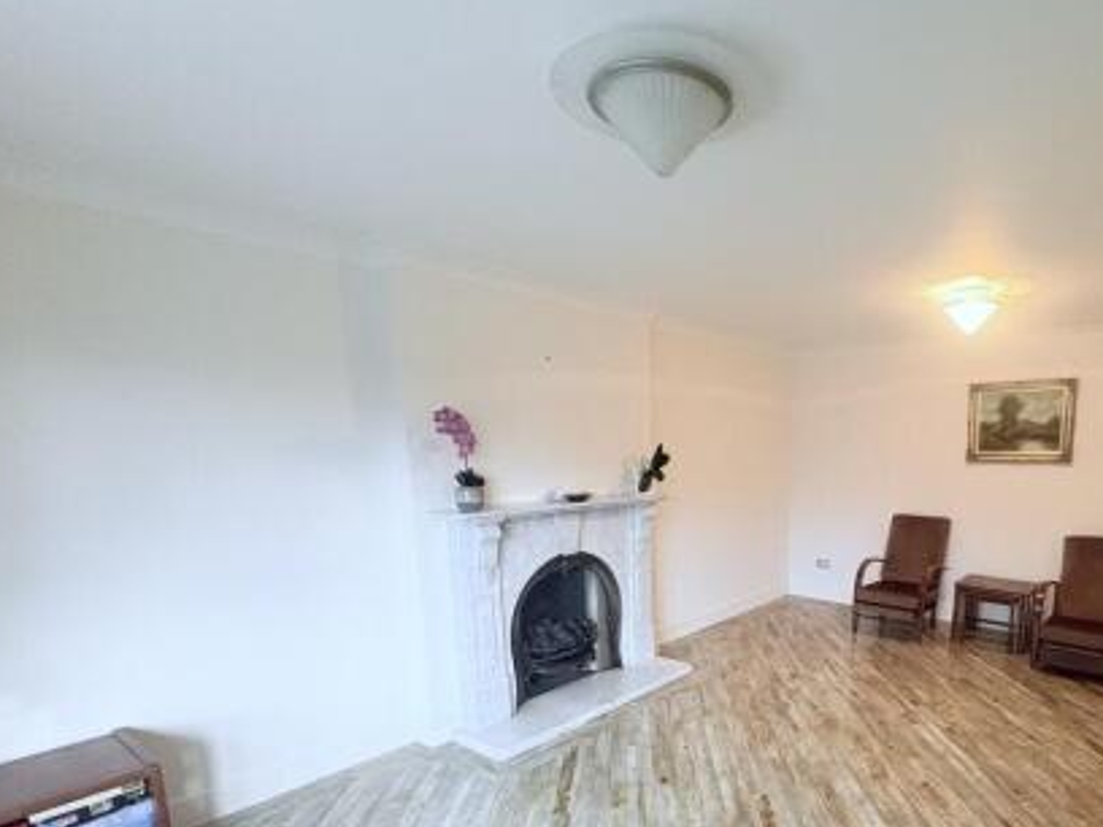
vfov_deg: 64.1
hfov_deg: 78.4
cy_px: 558
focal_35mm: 20
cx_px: 758
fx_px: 637
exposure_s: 1/50
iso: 500
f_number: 2.2
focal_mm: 2.22
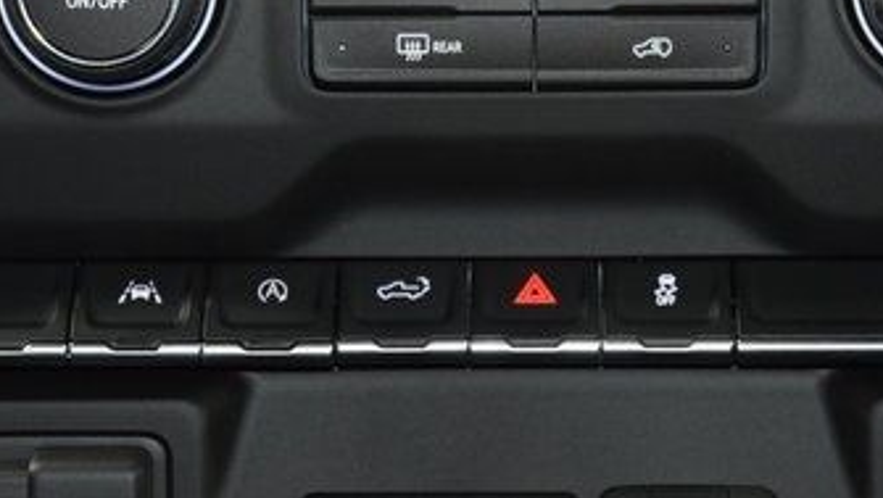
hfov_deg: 11.9
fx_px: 4217
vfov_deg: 6.7
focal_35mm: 180
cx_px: 519
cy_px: -57
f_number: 4.5
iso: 2000
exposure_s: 1/25
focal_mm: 60
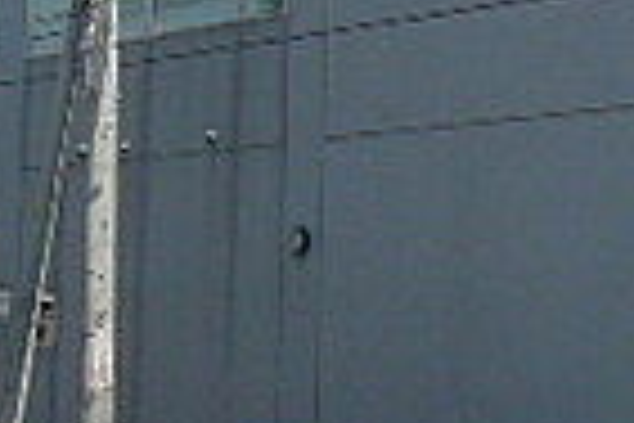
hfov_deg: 12.7
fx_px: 2782
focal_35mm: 158
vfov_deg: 8.5
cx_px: 755
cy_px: -238
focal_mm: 4.6
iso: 100
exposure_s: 1/250
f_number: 8
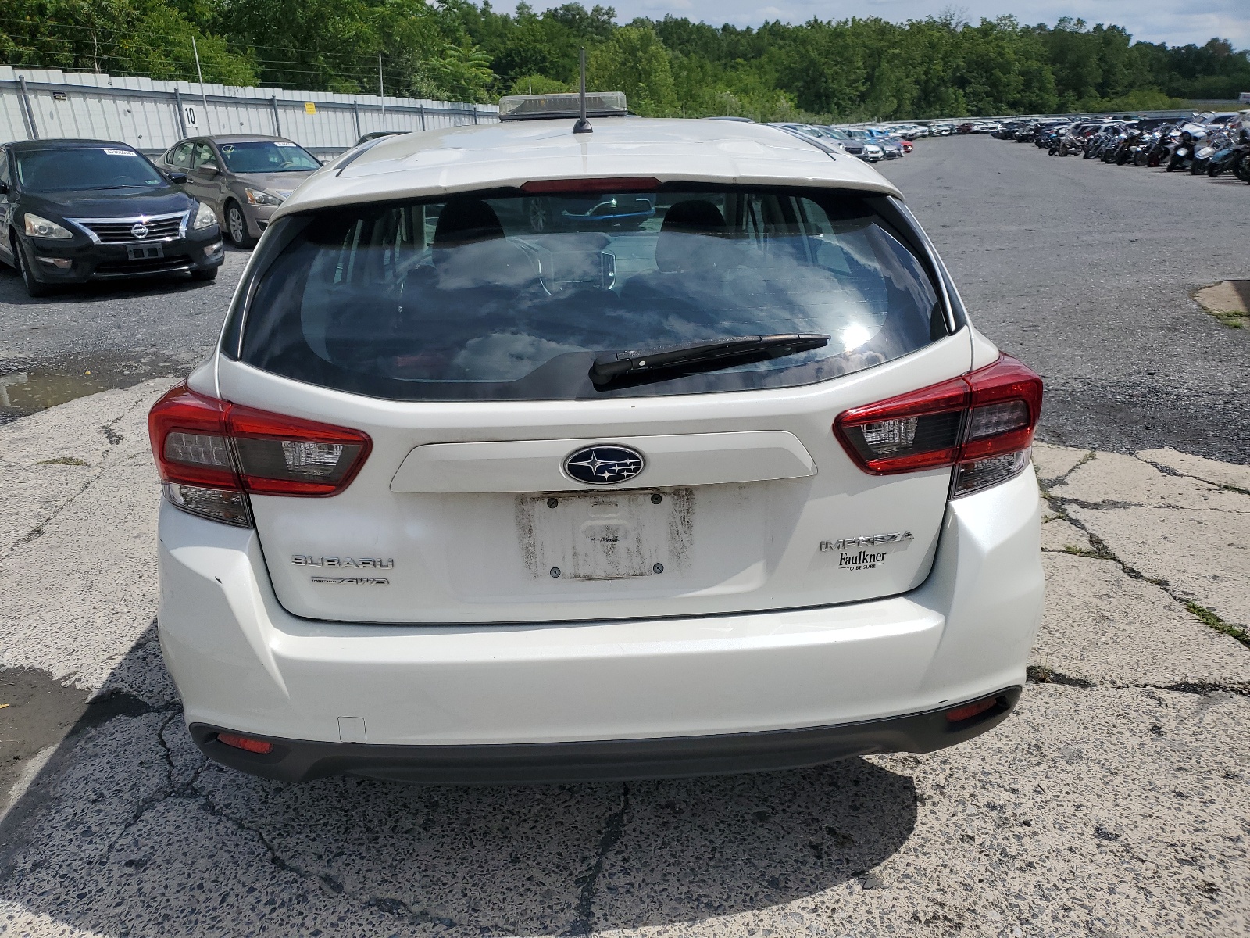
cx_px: 625
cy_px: 469
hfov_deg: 67.3
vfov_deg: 53.1
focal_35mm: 26
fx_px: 939
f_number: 1.5
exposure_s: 1/10000
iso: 50
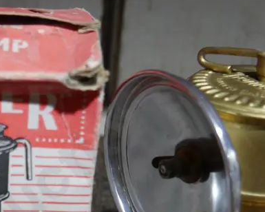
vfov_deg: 19.2
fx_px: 612
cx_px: 30
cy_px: 199
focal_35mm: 78
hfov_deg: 23.8
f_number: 3.6
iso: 320
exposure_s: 1/60
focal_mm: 15
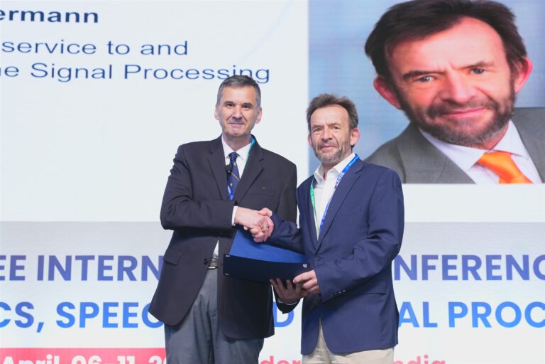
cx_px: 272
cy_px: 182
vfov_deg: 19.5
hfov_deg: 28.8
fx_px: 1060
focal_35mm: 70
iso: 800
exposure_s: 1/125
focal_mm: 47.2
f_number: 4.5
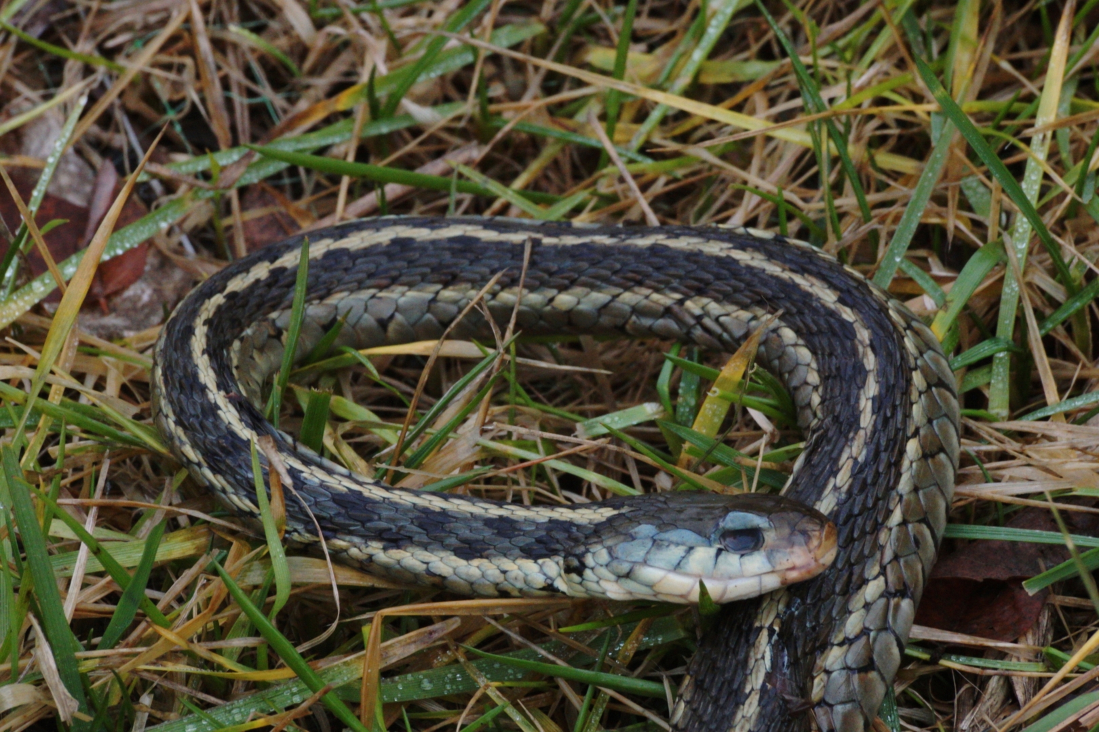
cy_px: 366
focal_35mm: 225
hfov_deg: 9.1
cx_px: 550
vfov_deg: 6.1
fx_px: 6868
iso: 3200
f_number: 13
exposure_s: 1/160
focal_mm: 150
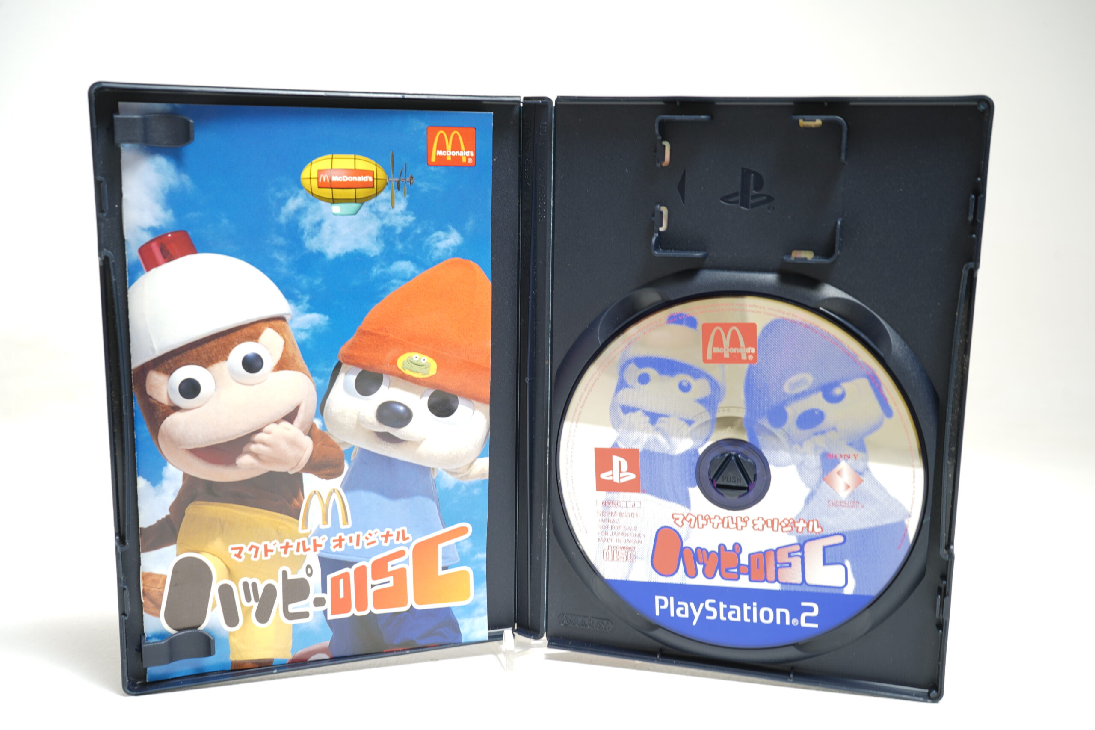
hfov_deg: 55.8
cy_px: 365
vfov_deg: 38.9
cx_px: 548
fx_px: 1034
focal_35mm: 34
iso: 64
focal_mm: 34
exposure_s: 1.3
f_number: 9
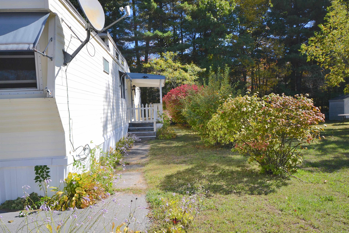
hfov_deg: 61.9
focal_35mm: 30
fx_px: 291
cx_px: 174
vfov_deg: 43.6
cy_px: 116
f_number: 7.1
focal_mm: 20
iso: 100
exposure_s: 1/200
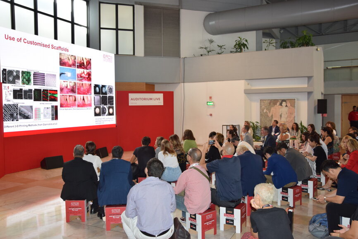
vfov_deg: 41.7
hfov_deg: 59.5
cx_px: 179
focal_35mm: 32
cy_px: 120
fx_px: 313
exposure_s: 1/125
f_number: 5.6
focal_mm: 21
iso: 800
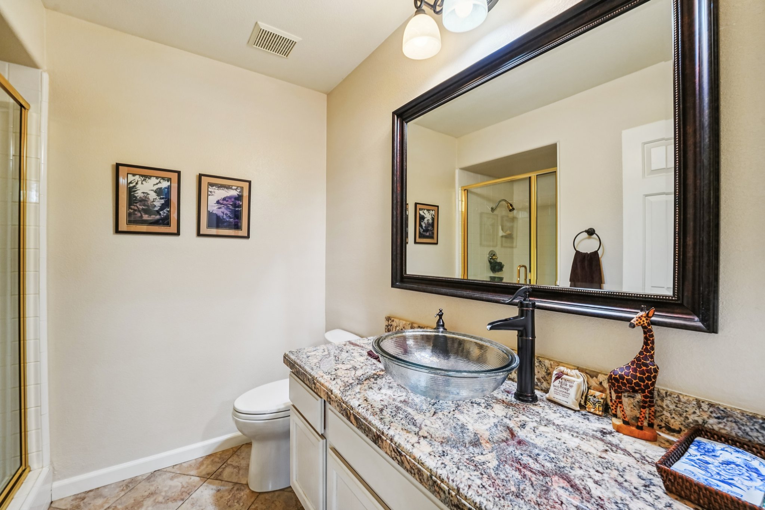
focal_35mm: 14
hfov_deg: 104.3
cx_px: 382
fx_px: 297
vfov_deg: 81.2
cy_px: 255
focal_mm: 14
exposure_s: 1/30
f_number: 8
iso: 400
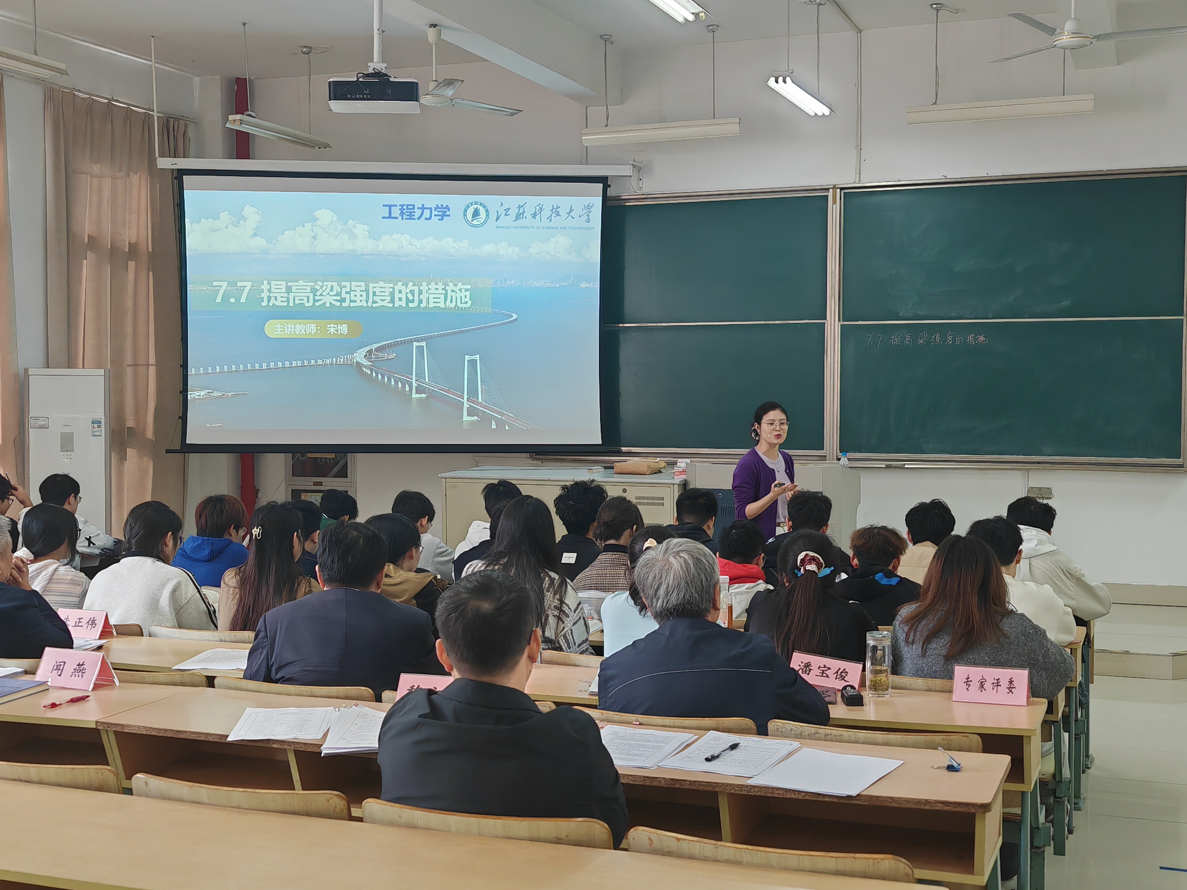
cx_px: 594
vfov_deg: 32.2
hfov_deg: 42.1
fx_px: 1543
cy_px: 445
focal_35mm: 45
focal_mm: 7.62
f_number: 1.6
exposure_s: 1/100
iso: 200
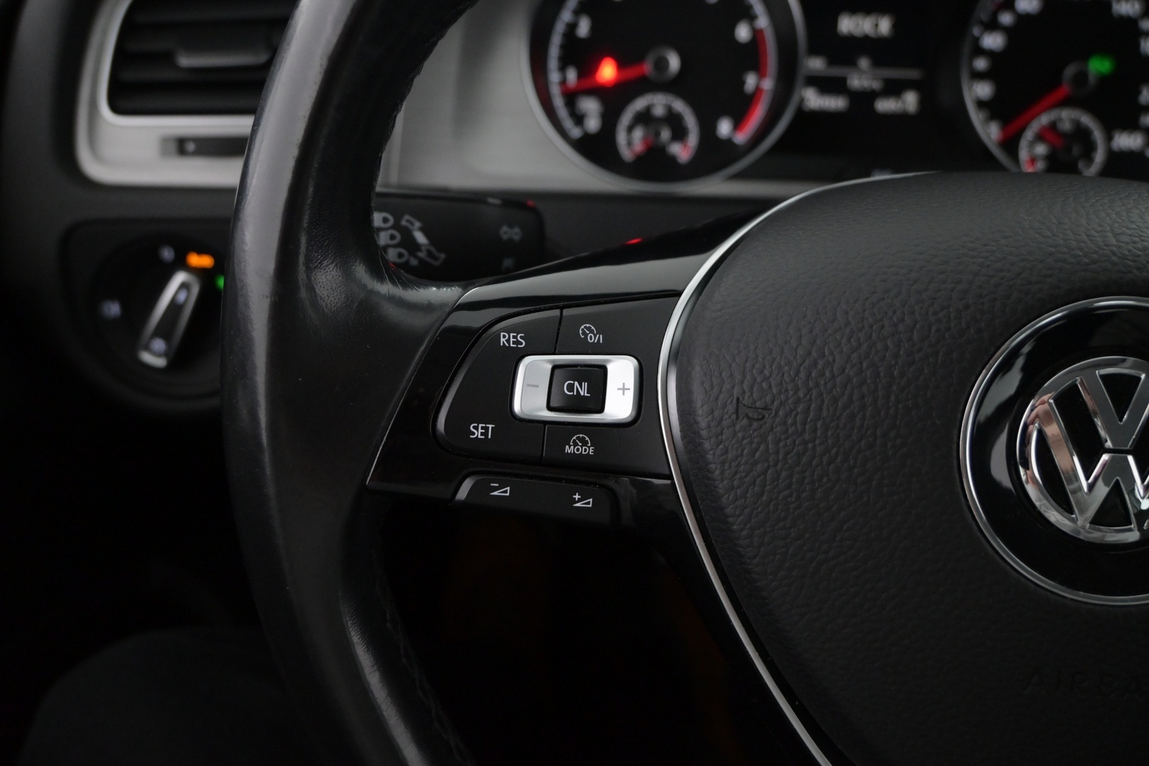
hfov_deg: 61.9
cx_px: 574
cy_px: 383
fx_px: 957
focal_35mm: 30
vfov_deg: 43.6
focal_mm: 20
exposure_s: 1/80
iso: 2500
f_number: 4.5
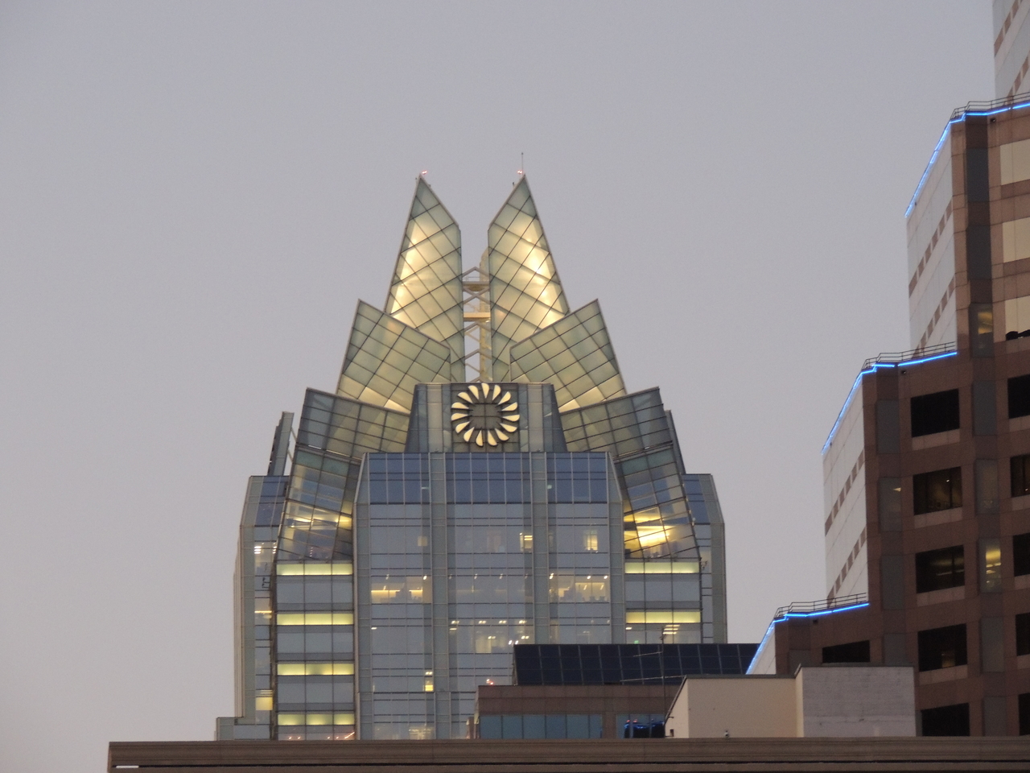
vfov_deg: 5.9
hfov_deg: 7.9
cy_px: 386
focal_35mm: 250
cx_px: 515
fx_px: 7439
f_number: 4.7
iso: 720
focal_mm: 44.5
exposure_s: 1/50
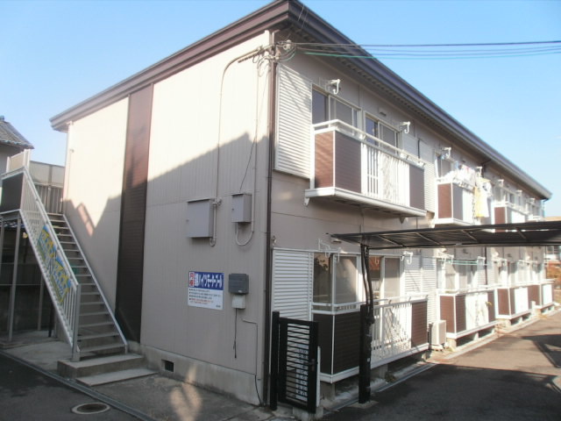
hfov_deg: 67.3
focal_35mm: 26
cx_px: 280
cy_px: 210
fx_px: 421
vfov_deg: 53.1
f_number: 7.8
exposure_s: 1/100
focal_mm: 4.65
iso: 100
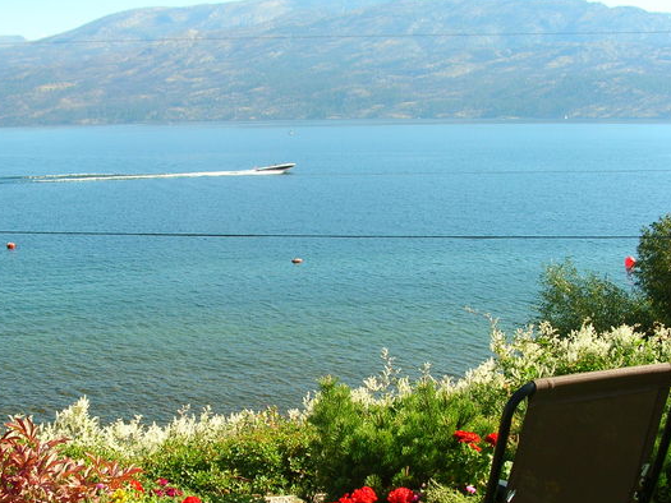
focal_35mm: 48
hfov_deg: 39.6
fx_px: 931
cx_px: 288
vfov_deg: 30.2
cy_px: 301
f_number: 3.7
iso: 50
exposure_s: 1/262
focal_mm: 6
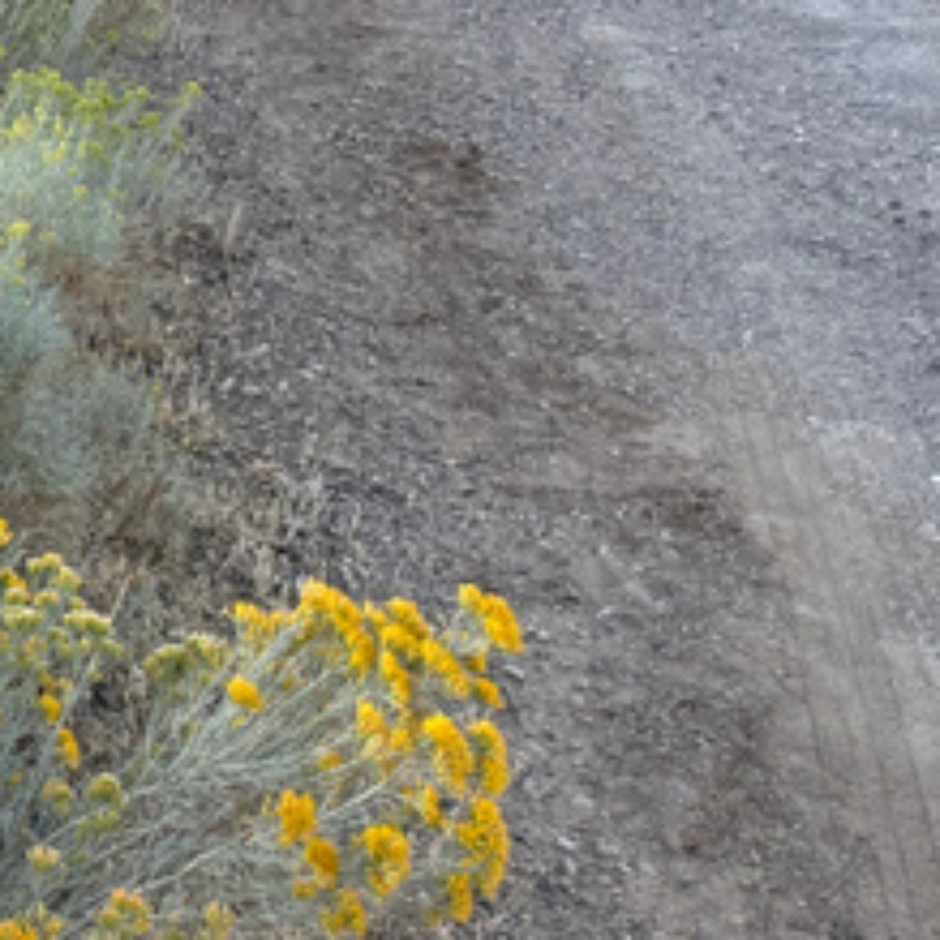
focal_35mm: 99
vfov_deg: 16.7
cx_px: 232
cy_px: -219
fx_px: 3042
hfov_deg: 17.5
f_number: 1.78
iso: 100
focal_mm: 6.76
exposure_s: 1/247
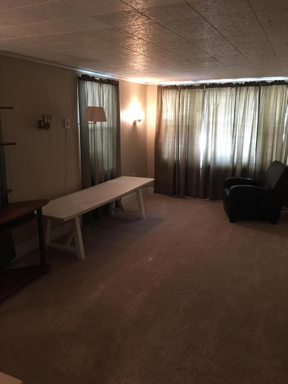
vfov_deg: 61.7
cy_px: 192
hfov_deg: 48.2
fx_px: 322
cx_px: 144
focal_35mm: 29
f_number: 2.2
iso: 100
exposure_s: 1/10
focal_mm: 4.15
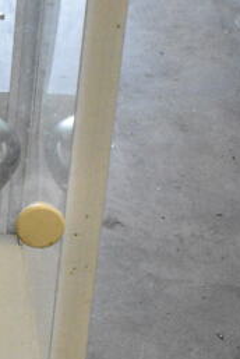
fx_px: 1596
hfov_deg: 8.4
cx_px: -156
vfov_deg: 12.8
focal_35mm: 160
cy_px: 247
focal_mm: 30
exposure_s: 1/200
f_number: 7.1
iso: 6400
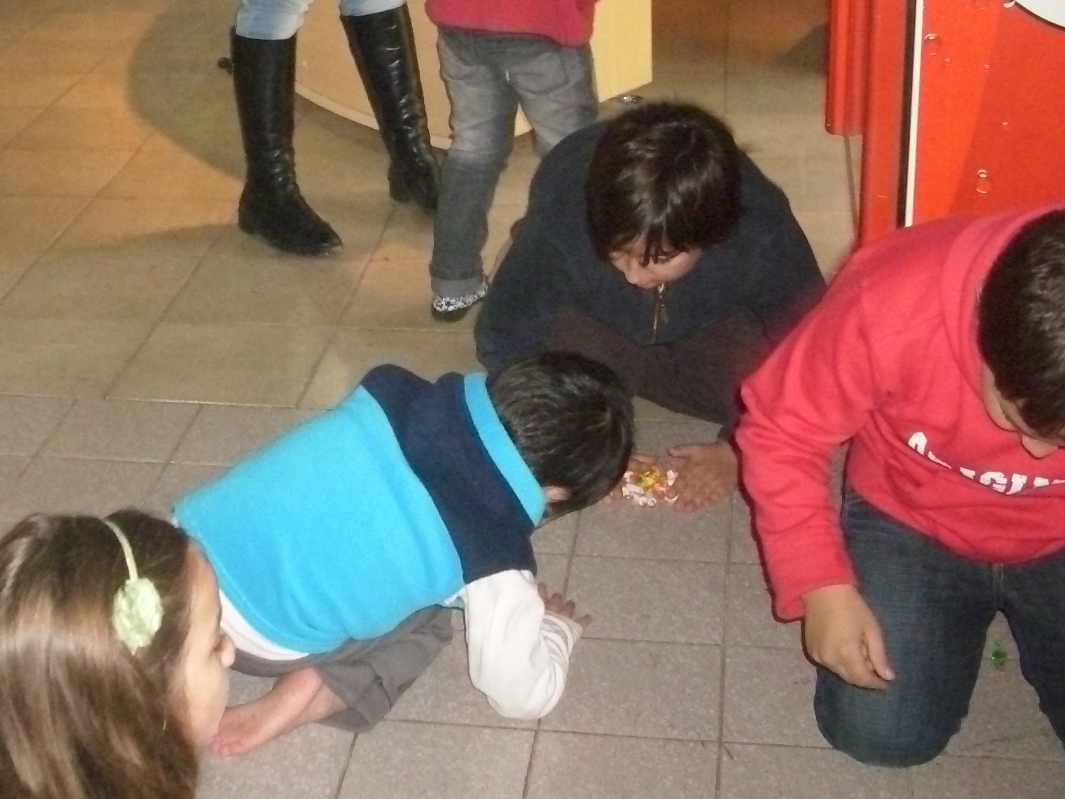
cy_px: 177
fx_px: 1692
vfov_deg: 26.1
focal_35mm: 55
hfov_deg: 34.3
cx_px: 285
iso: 400
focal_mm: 6.2
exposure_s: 1/30
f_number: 2.8
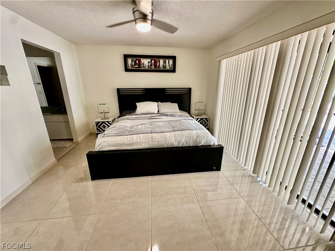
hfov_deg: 102.1
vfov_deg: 85.7
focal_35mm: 14
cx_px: 168
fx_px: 135
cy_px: 126
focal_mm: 2.22
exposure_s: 1/60
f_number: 2.2
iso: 400
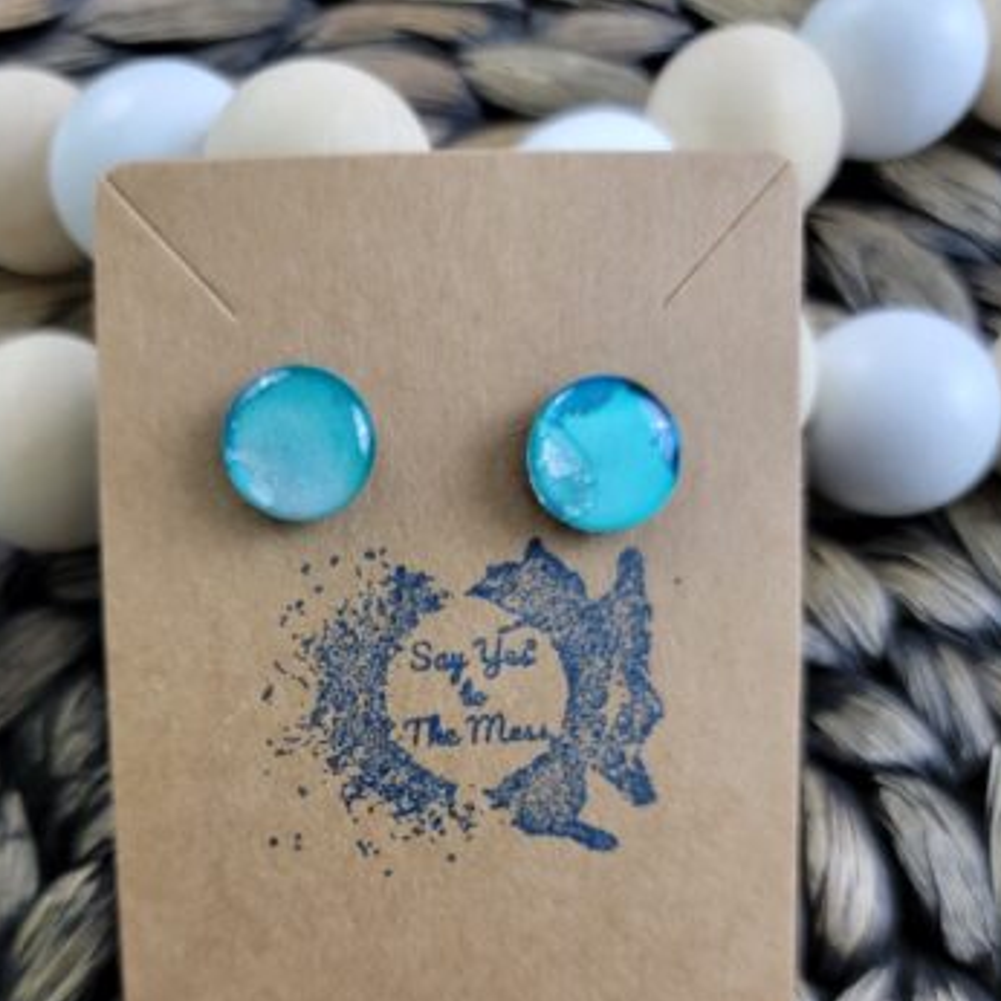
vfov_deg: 47.2
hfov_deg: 48.3
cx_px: 440
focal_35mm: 34
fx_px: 1112
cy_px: 707
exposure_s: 1/40
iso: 320
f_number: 1.8
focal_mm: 6.7
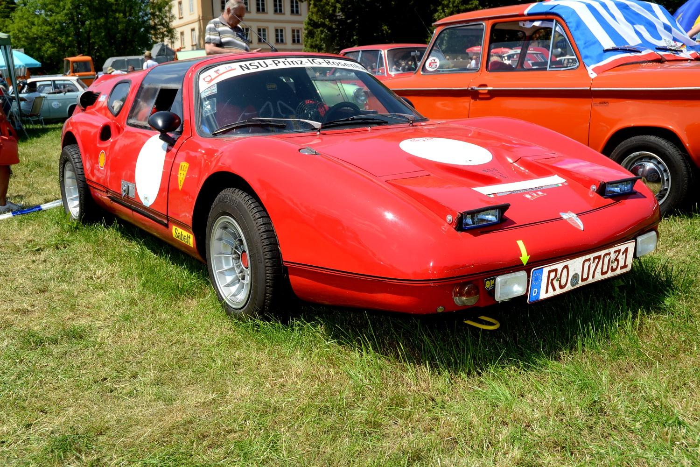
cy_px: 234
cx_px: 350
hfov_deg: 53.1
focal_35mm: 36
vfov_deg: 36.9
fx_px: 700
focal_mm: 24
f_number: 7.1
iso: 100
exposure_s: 1/250
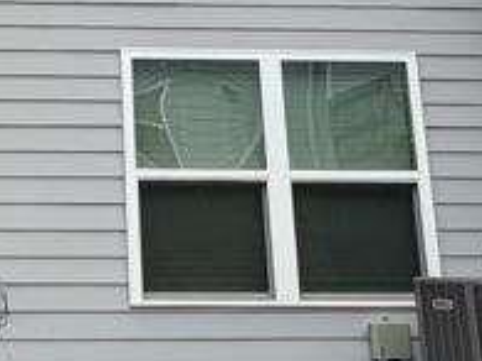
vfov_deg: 24.1
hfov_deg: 29.6
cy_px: 93
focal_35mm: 60
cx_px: -20
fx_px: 835
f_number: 2.2
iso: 64
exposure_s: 1/479
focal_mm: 2.22
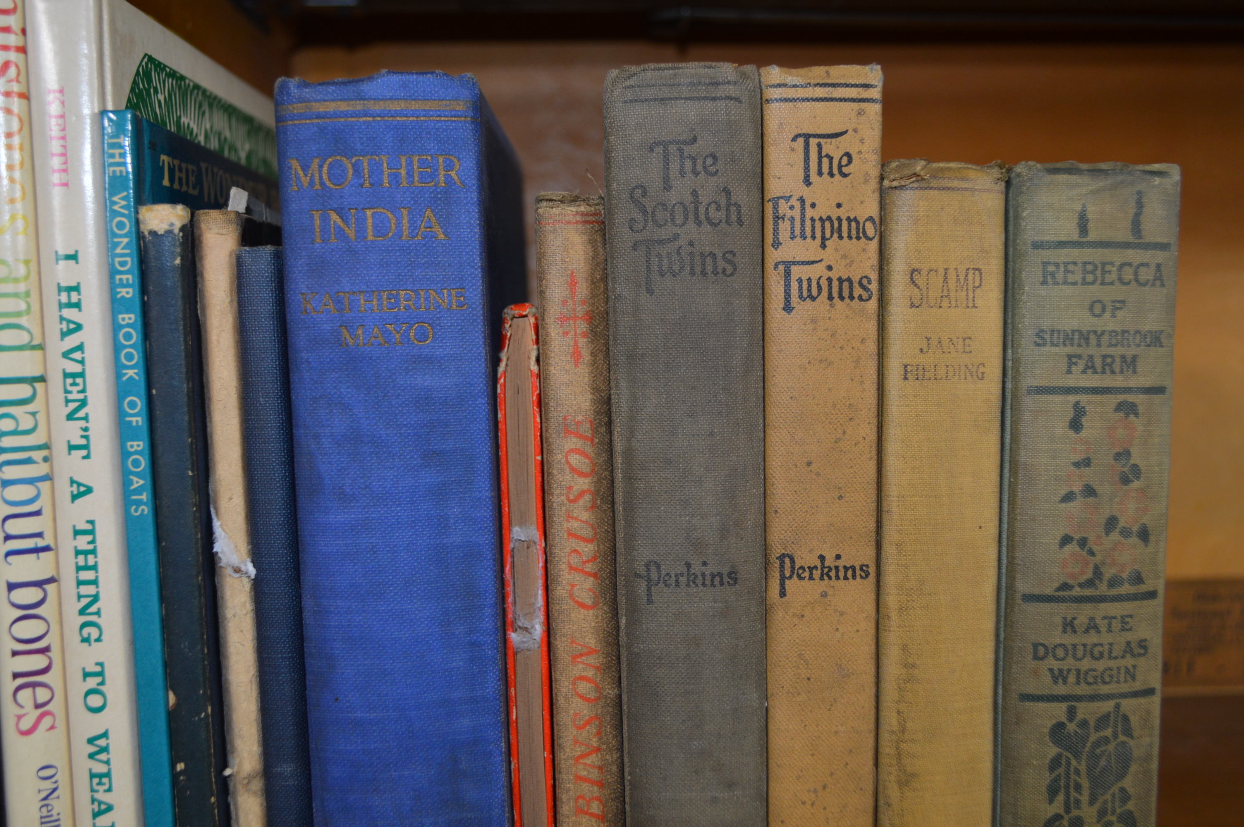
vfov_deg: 39.9
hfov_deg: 57.3
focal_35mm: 33
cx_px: 622
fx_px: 1139
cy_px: 414
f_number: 4
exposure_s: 1/60
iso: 450
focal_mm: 22
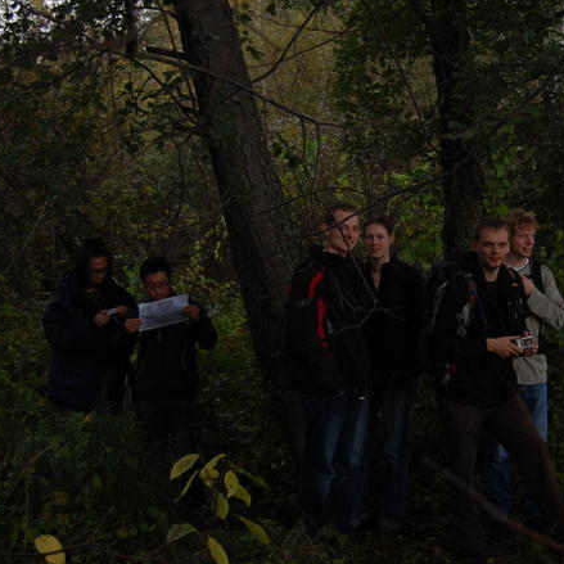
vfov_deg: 26.4
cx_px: 415
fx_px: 1198
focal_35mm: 65
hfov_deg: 26.2
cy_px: 229
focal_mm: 28
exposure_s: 1/400
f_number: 4.5
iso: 200
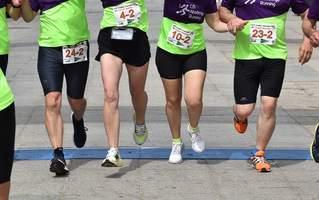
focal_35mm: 153
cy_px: 54
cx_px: 153
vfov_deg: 8.6
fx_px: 1330
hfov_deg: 13.7
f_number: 7.1
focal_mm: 66
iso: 200
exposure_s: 1/800
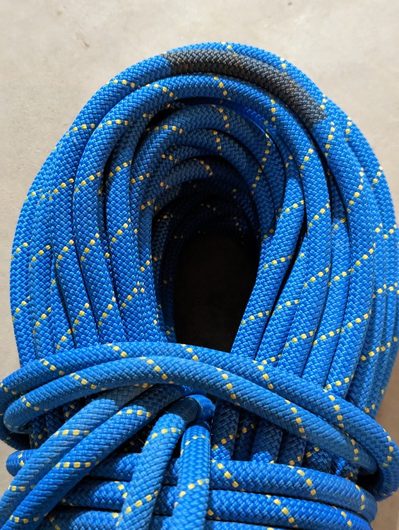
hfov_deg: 30.3
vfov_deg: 39.6
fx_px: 736
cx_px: 200
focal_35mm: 48
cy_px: 265
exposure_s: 1/60
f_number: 1.85
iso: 1380
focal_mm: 6.81
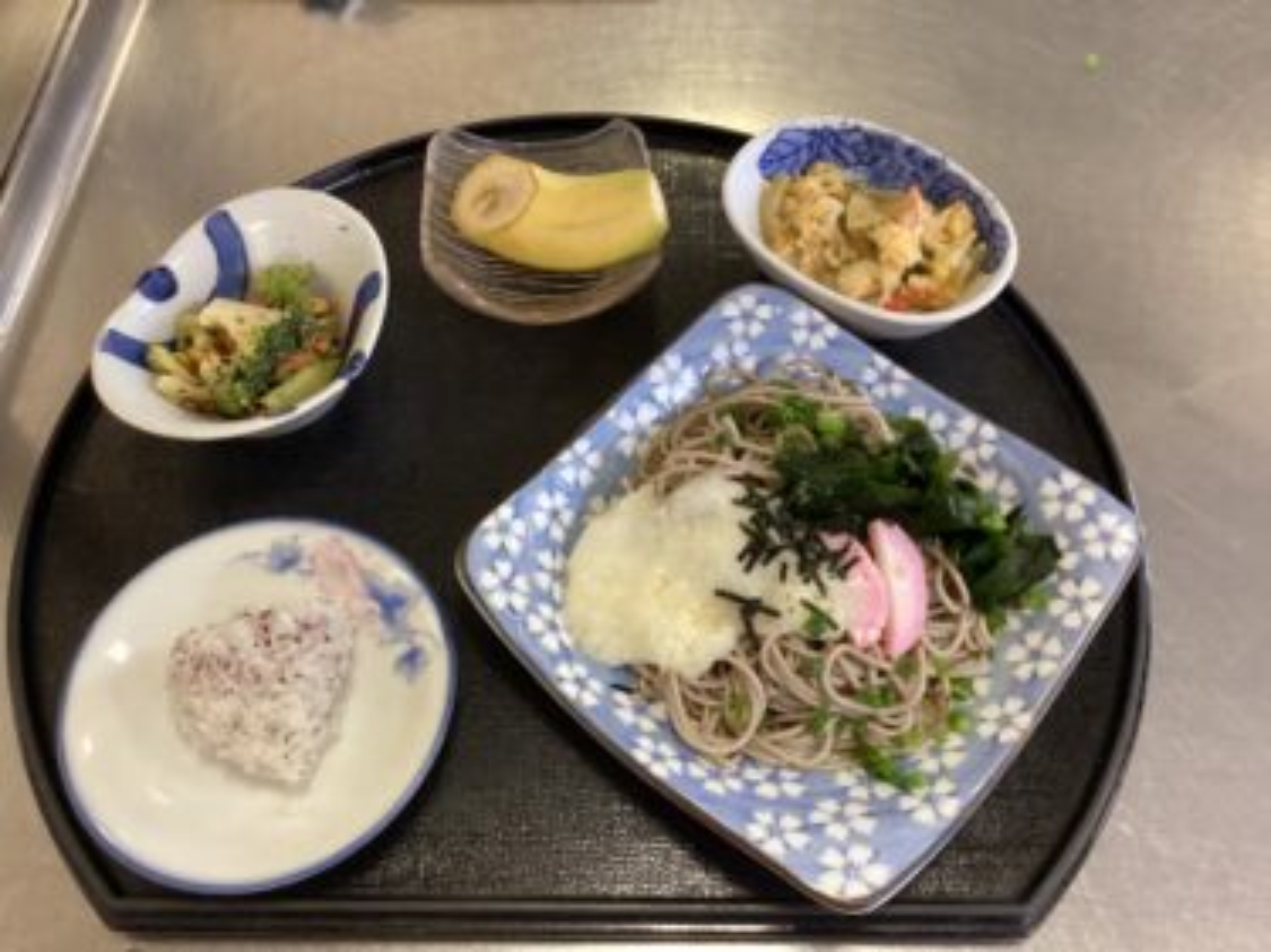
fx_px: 1138
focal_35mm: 31
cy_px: 476
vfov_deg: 45.4
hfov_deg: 58.4
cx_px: 636
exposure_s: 1/60
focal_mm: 3.3
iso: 400
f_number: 2.4
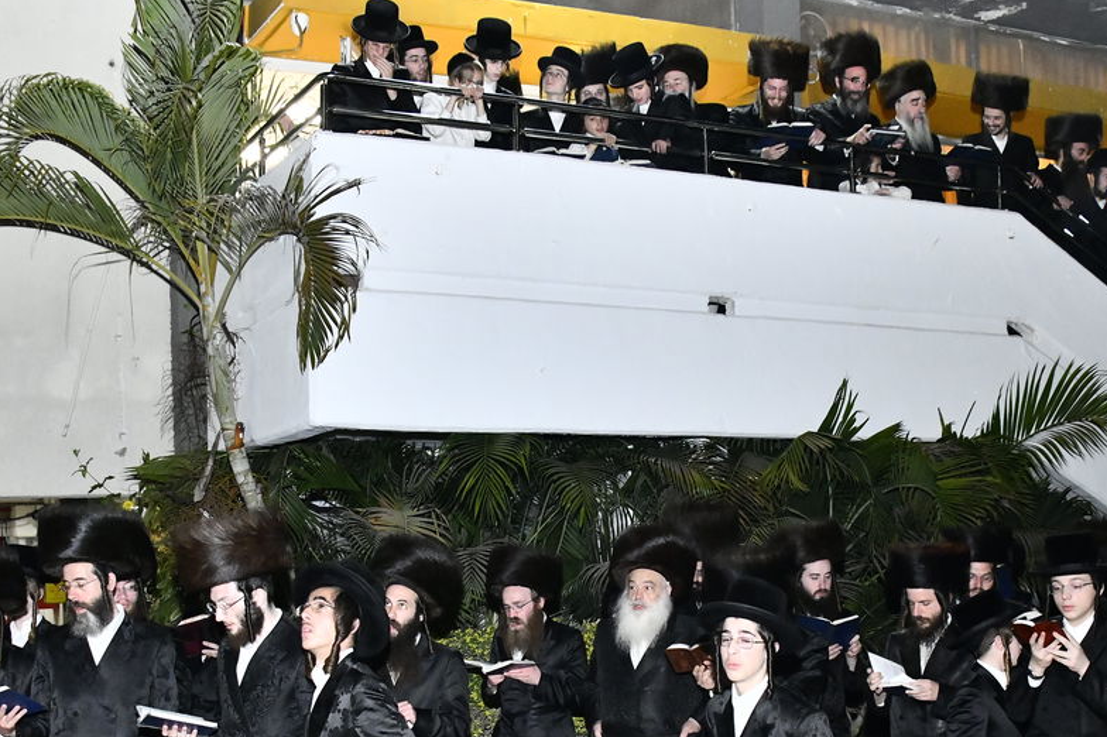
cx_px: 637
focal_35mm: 50
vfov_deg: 26.5
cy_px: 574
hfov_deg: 39.5
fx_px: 1537
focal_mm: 28
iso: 3200
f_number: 5.6
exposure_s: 1/80
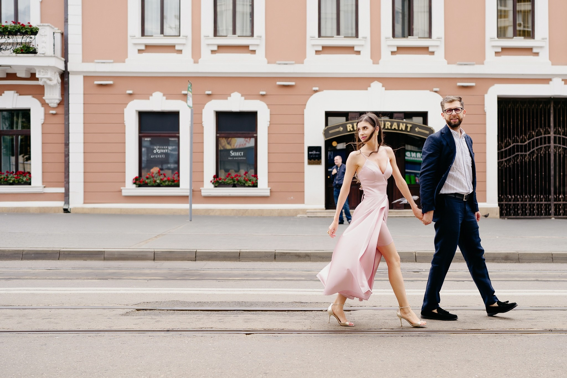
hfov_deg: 54.4
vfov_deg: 37.8
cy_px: 189
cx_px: 284
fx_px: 551
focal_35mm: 35
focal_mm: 35
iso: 100
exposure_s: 1/800
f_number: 2.2
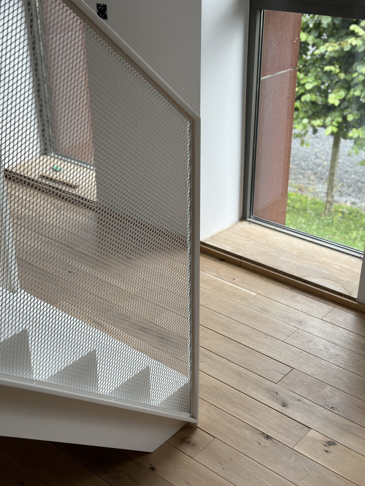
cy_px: 243
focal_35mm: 48
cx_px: 182
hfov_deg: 30.3
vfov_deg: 39.7
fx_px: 675
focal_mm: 6.86
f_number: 1.78
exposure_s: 1/286
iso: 80
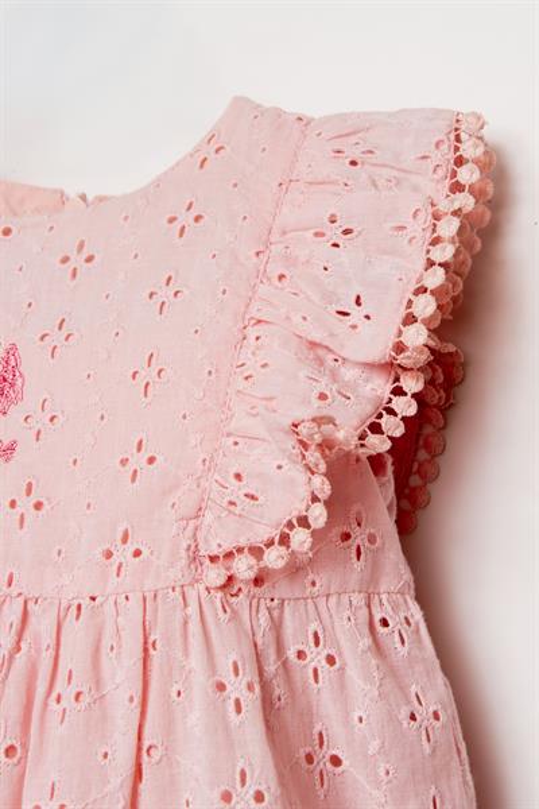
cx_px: 270
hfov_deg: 29.9
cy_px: 404
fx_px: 1011
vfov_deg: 43.6
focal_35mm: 45
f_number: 7.1
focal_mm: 30
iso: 125
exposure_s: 1/160
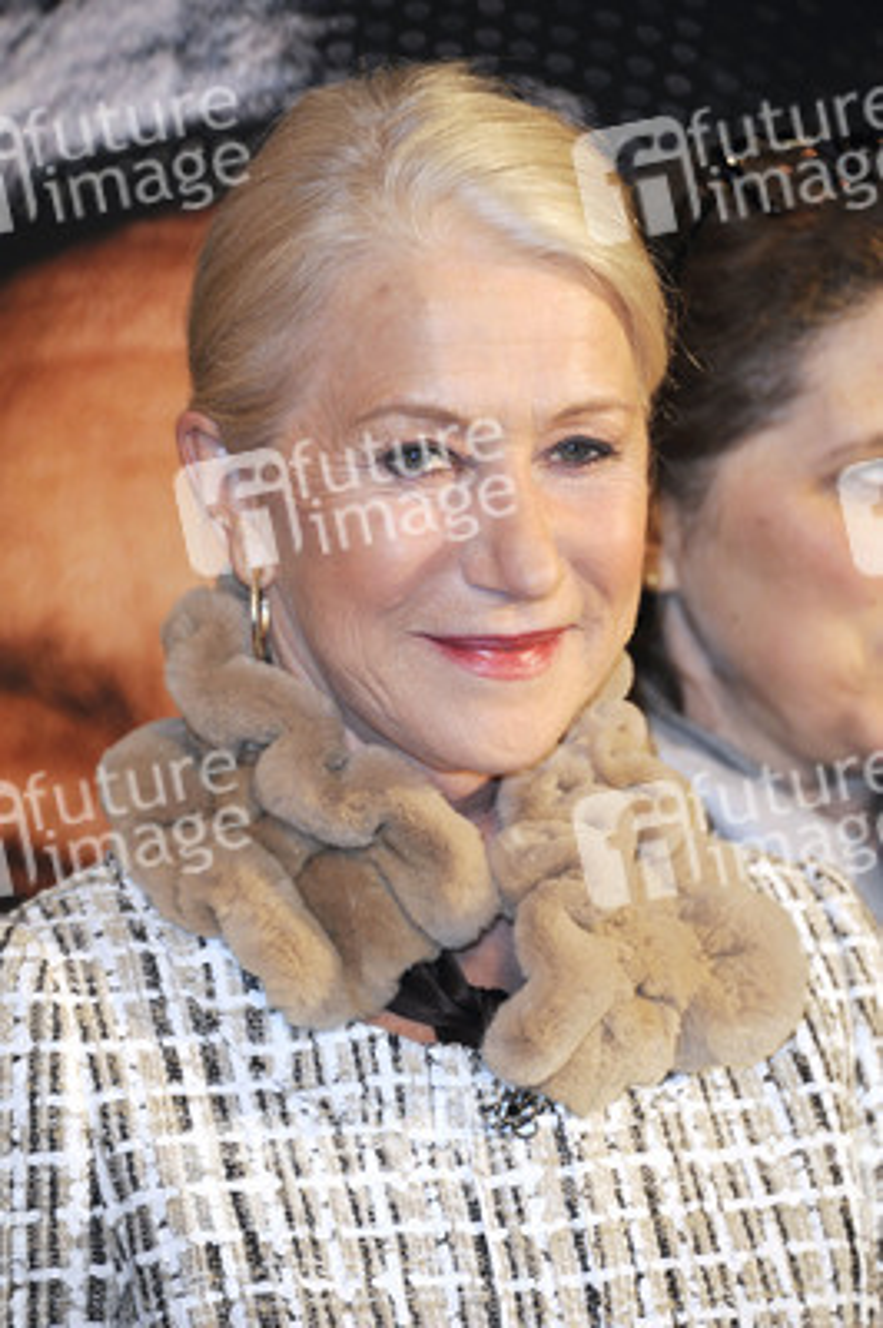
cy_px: 664
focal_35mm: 250
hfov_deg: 5.5
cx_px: 442
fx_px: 9213
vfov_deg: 8.2
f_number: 5.6
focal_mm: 250
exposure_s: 1/160
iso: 1250
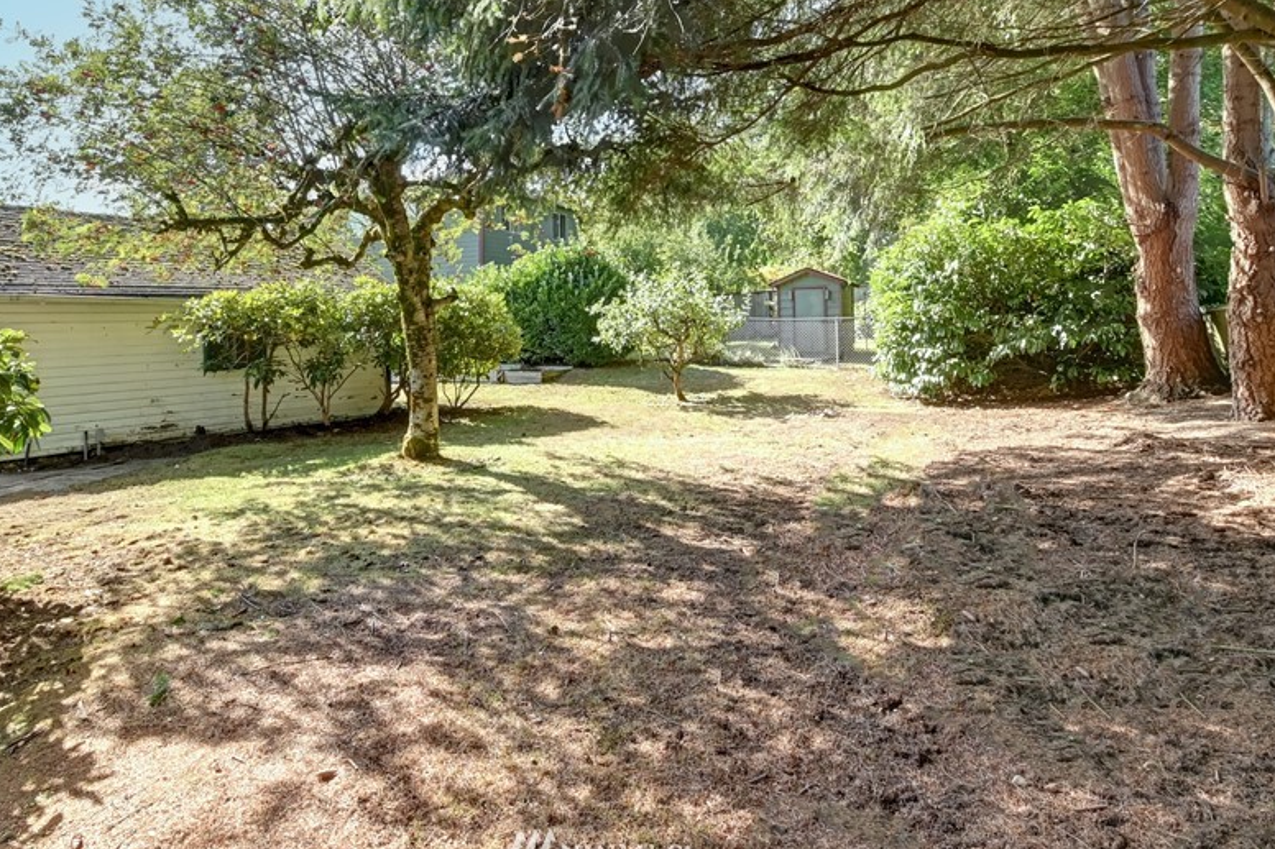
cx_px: 598
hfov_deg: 81.1
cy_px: 317
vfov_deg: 58.7
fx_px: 744
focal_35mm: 21
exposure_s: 1/50
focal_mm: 10
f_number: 11
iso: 640
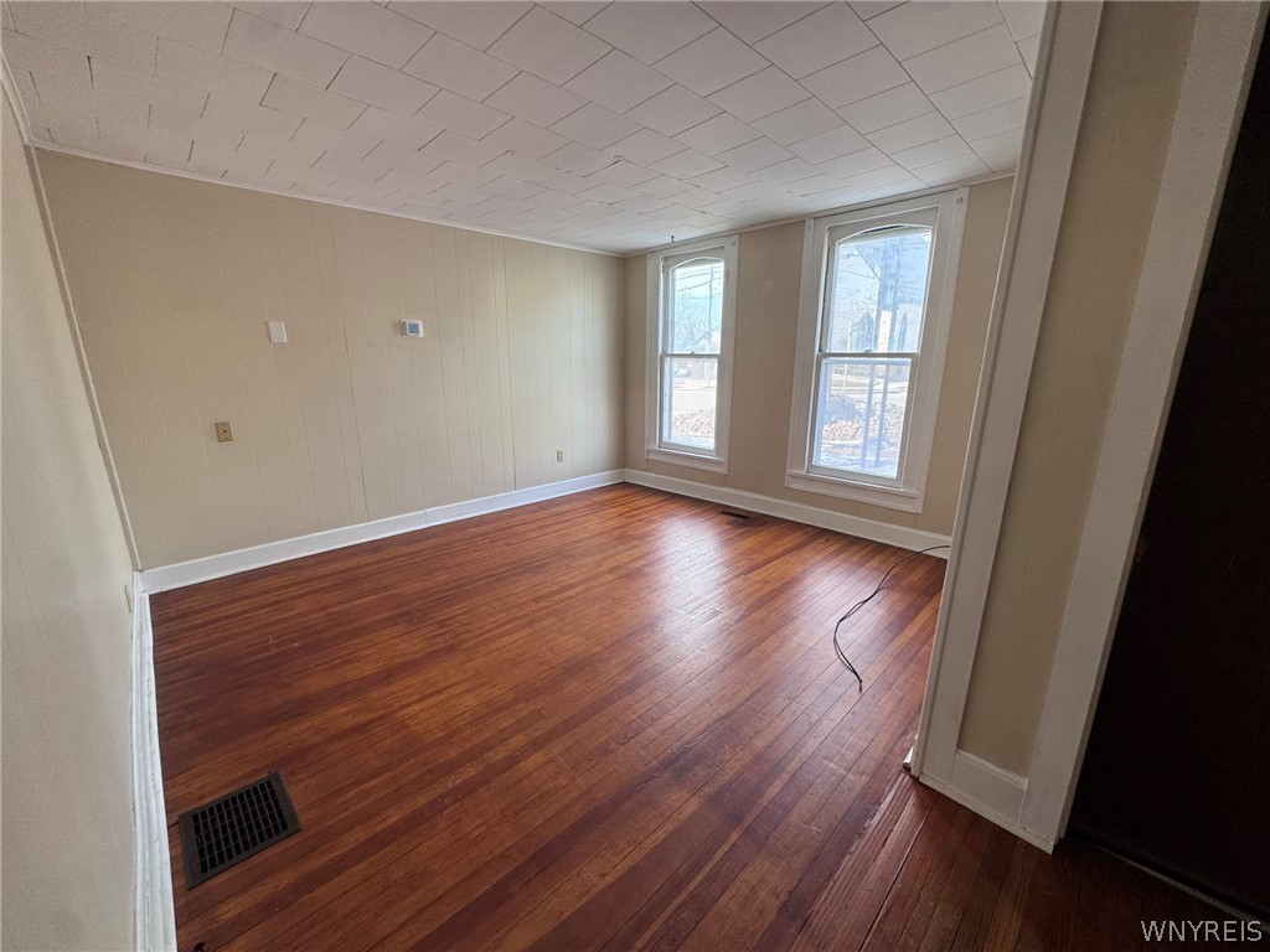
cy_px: 476
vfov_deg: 85.7
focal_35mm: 14
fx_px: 514
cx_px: 635
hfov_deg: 102.1
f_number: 2.2
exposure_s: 1/99
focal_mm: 2.22
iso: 64
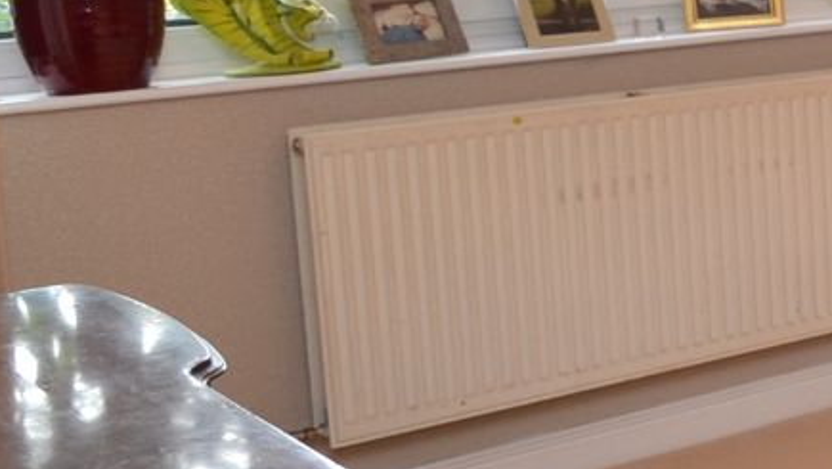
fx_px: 1633
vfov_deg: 16.0
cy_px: 14
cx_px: 1706
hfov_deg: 18.1
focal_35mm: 74
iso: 400
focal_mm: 10
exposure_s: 1/80
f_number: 4.5
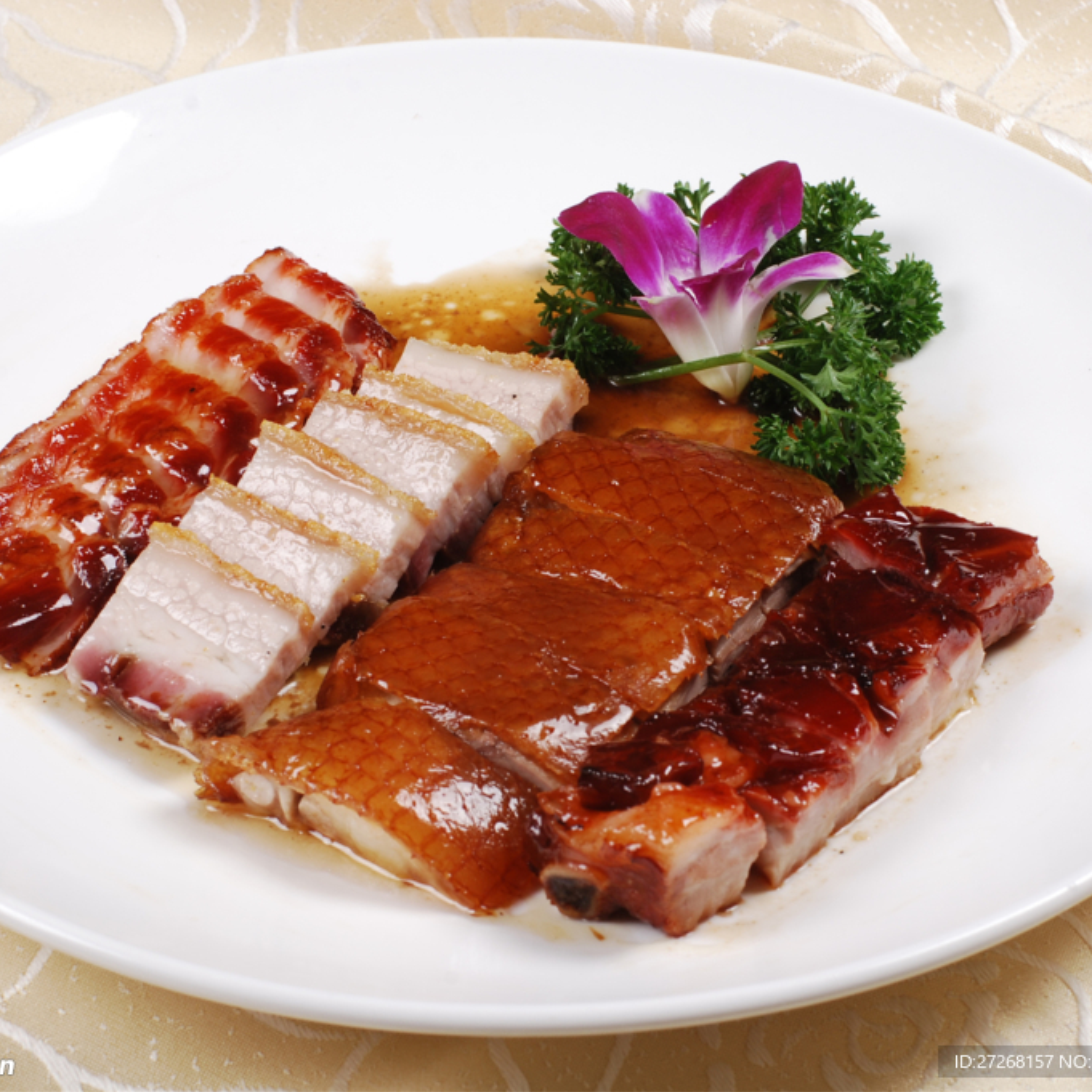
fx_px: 3426
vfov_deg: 18.1
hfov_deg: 18.1
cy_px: 544
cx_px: 497
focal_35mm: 96
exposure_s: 1/125
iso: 100
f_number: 13
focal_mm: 50
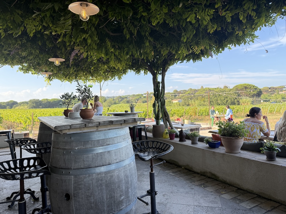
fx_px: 198
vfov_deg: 56.8
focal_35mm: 24
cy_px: 107
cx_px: 143
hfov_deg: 71.6
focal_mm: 6.76
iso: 100
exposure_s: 1/484
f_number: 1.78
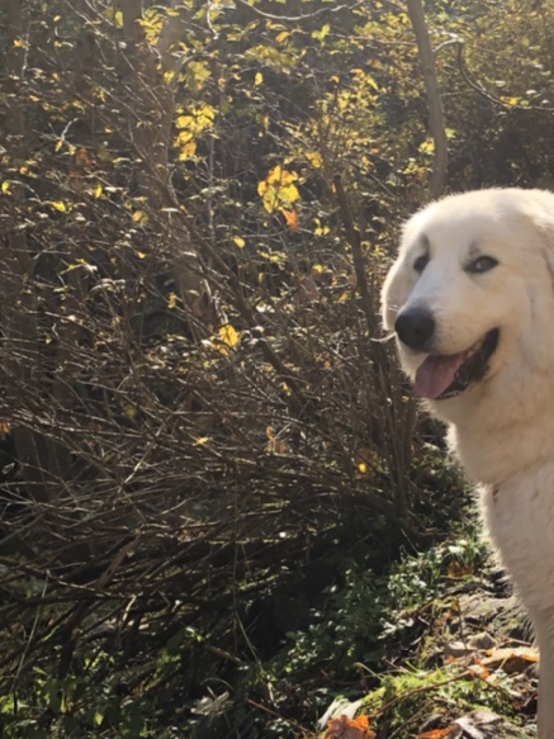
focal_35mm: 72
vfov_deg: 27.0
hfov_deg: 20.0
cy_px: 397
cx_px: 506
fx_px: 1537
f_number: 1.8
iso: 20
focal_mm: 3.99
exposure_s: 1/287
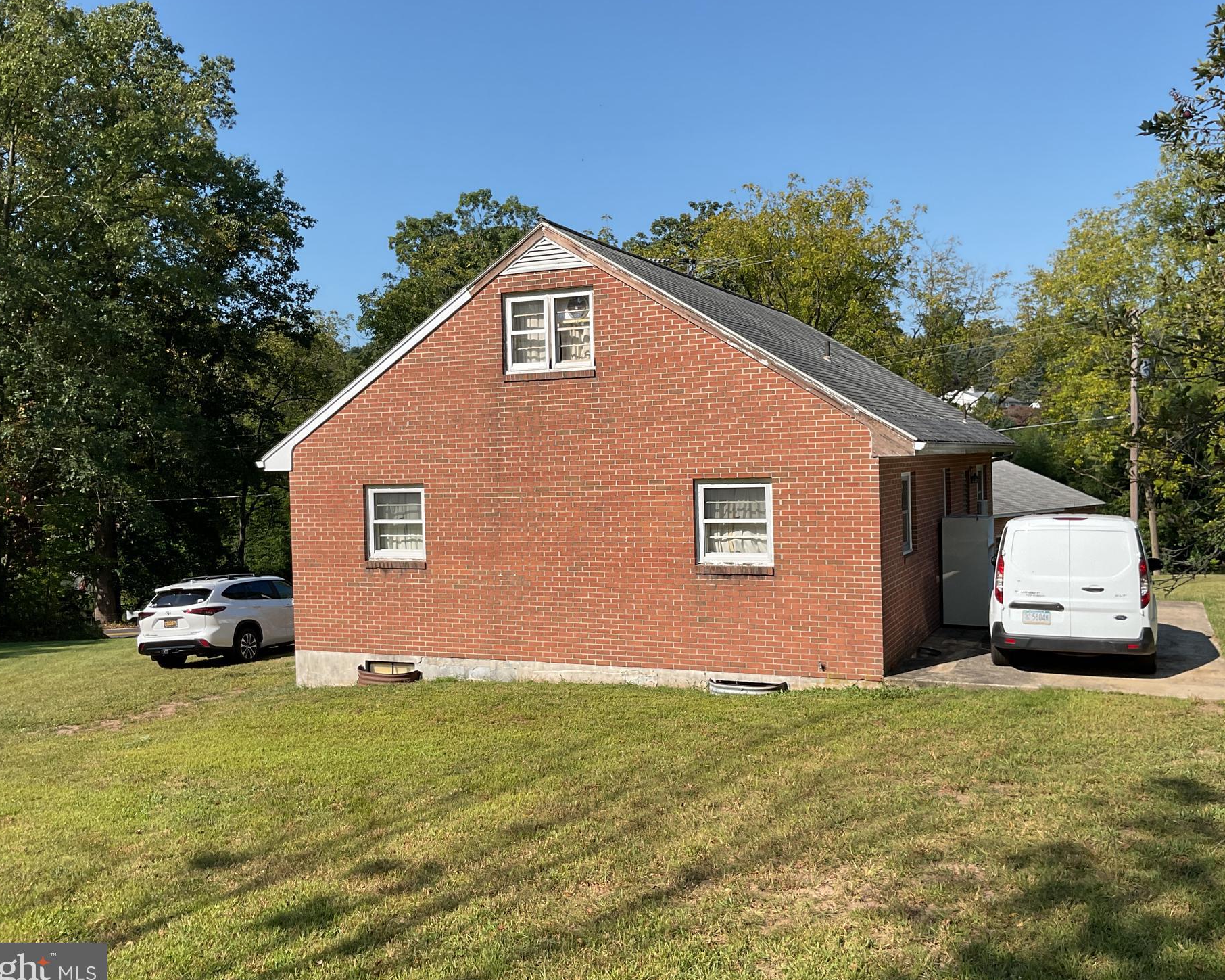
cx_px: 631
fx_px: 1160
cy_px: 479
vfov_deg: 45.8
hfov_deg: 55.7
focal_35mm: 32
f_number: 1.8
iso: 16
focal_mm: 3
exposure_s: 1/1675
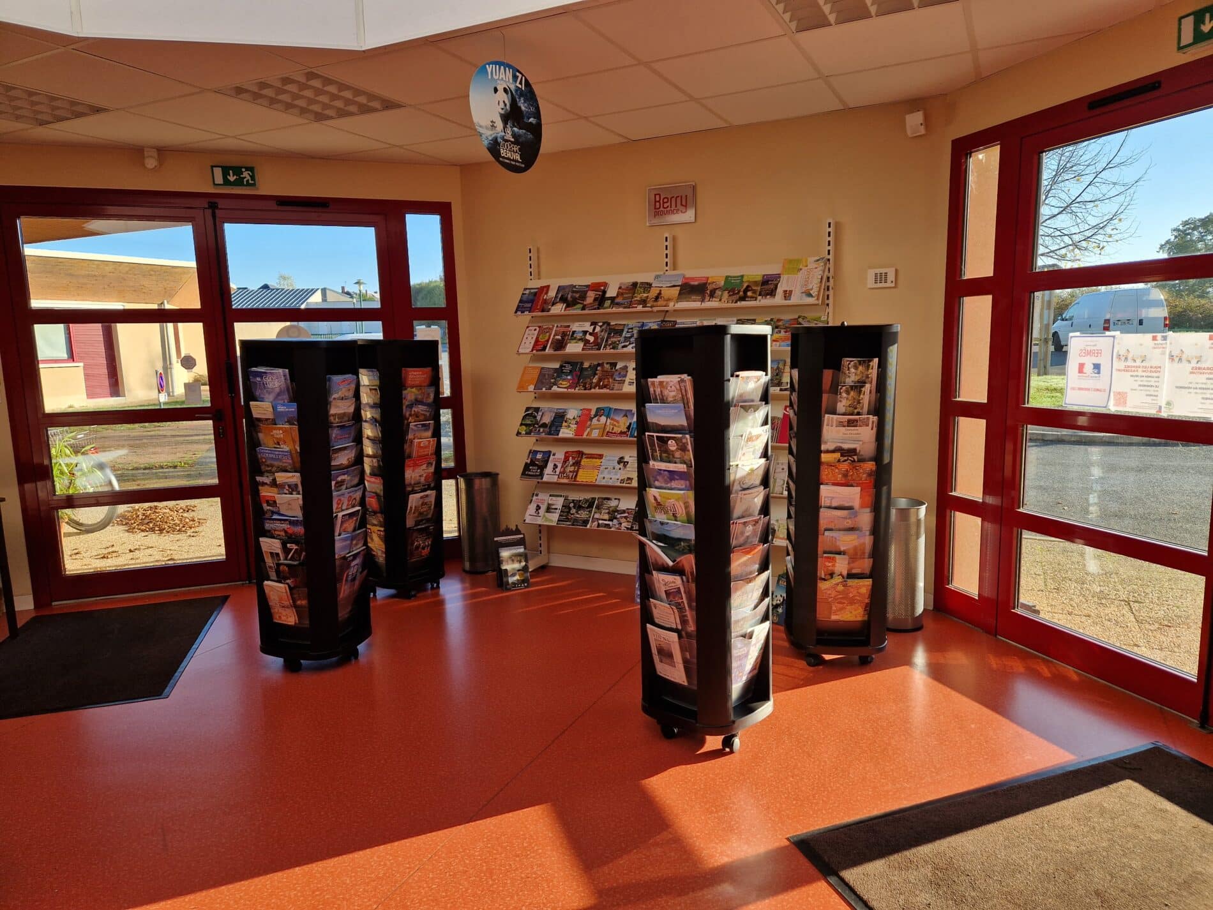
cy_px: 455
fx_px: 806
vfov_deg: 58.9
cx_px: 606
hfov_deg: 73.9
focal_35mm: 23
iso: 50
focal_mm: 5.4
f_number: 1.8
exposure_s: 1/325
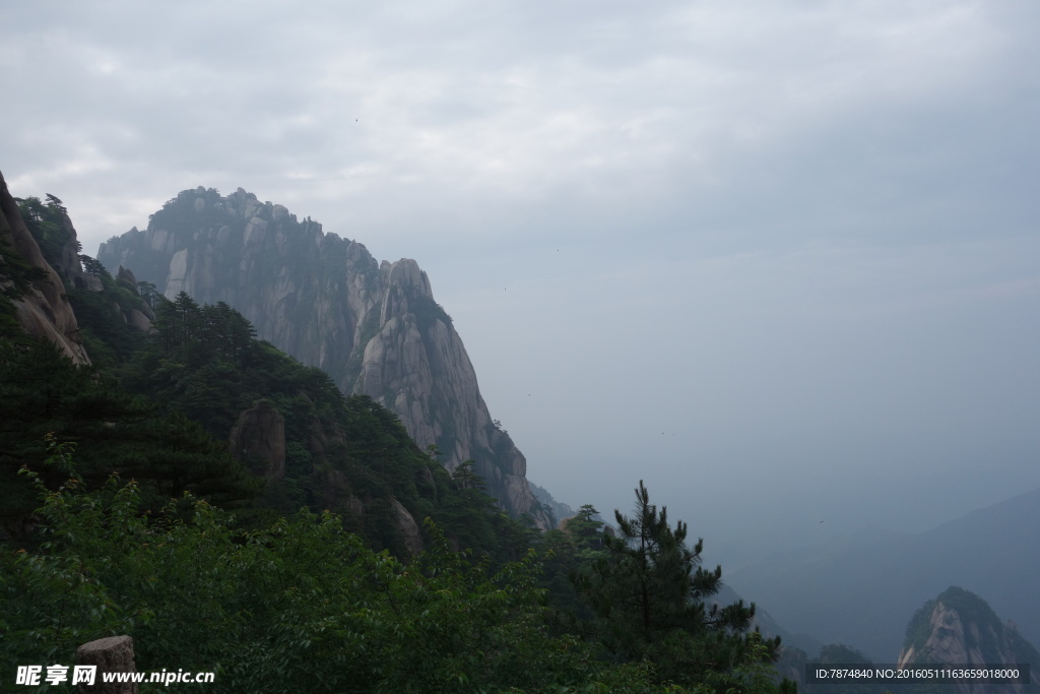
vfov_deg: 46.4
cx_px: 520
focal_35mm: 28
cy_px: 347
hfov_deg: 65.5
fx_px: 809
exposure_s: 1/640
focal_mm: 10.4
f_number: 5.6
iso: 125
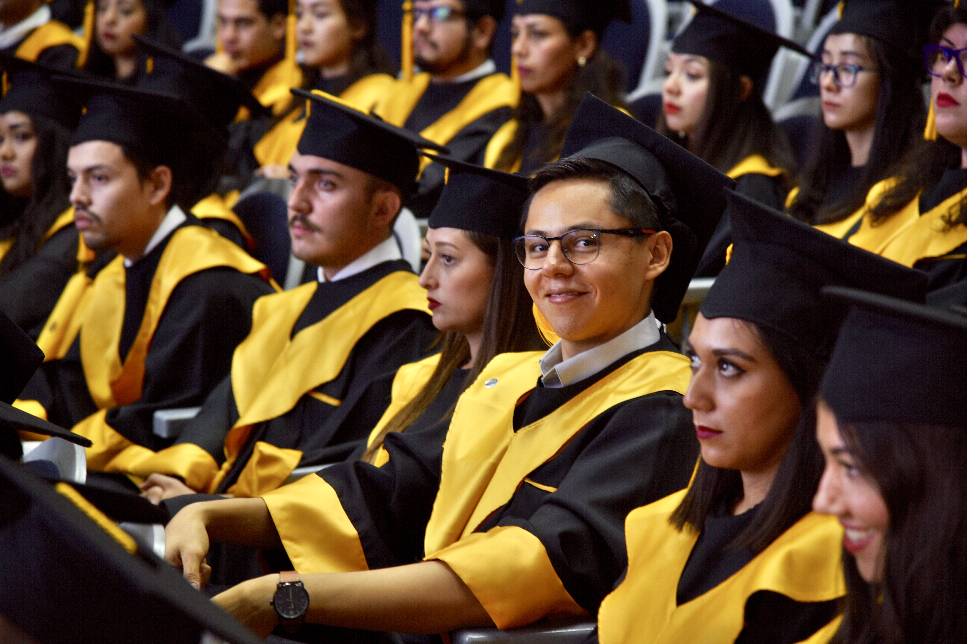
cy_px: 322
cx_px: 484
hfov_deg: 17.1
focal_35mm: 120
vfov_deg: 11.4
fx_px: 3223
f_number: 4.5
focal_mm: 120
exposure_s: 1/13
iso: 250
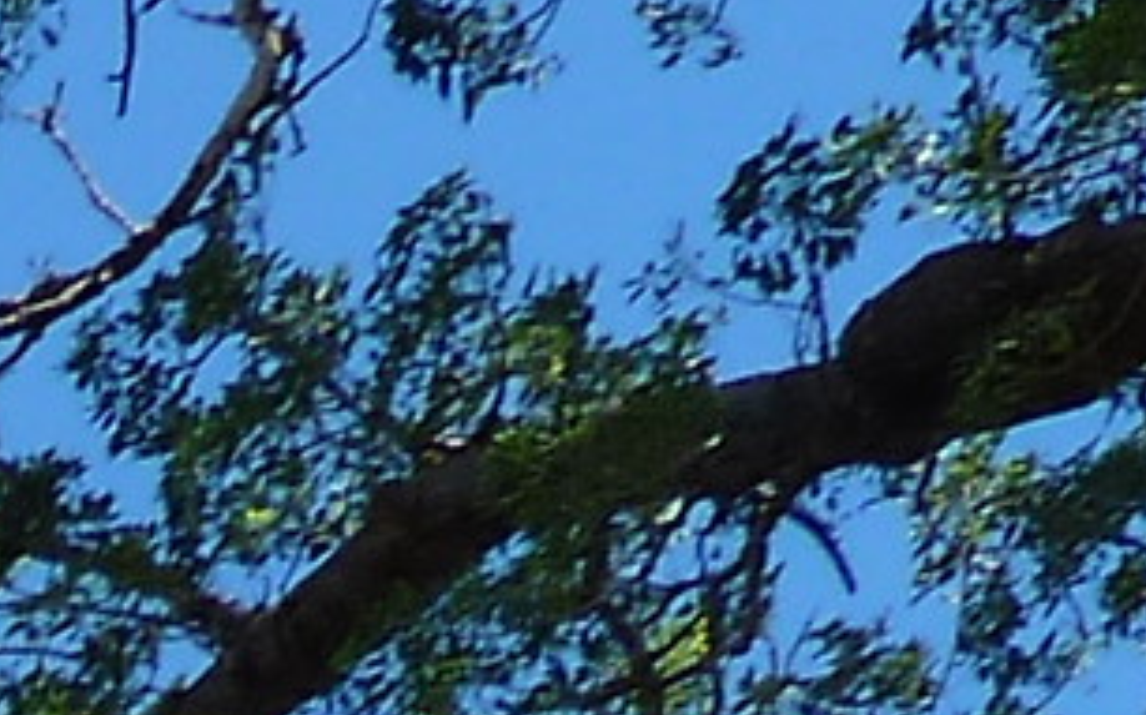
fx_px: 6494
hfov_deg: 8.8
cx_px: -1959
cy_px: 3182
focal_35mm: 208
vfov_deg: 5.3
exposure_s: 1/320
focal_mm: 4.1
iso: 80
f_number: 4
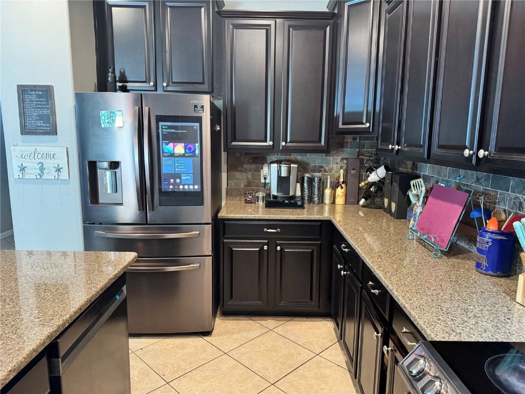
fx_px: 364
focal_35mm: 24
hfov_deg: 71.6
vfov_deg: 56.8
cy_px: 197
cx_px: 262
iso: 640
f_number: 1.78
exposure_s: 1/40
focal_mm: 6.76
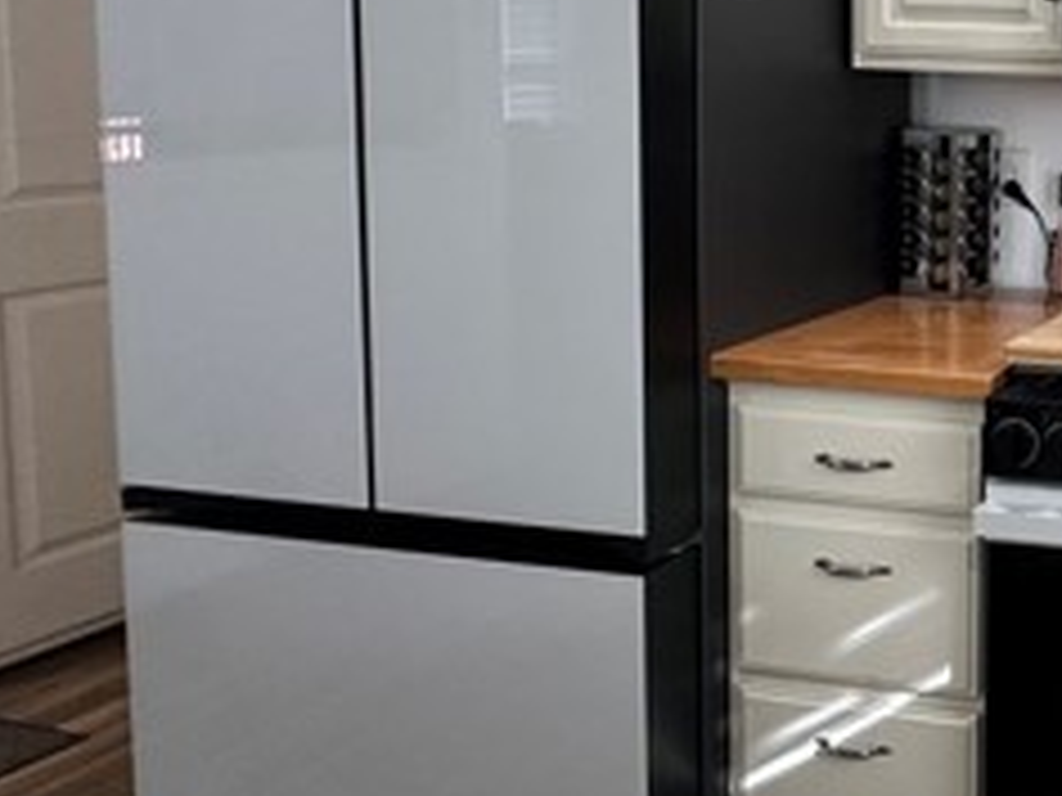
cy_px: 144
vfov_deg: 36.3
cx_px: 1350
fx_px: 1166
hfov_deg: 35.3
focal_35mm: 38
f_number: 2.2
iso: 200
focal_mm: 2.22
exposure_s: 1/60
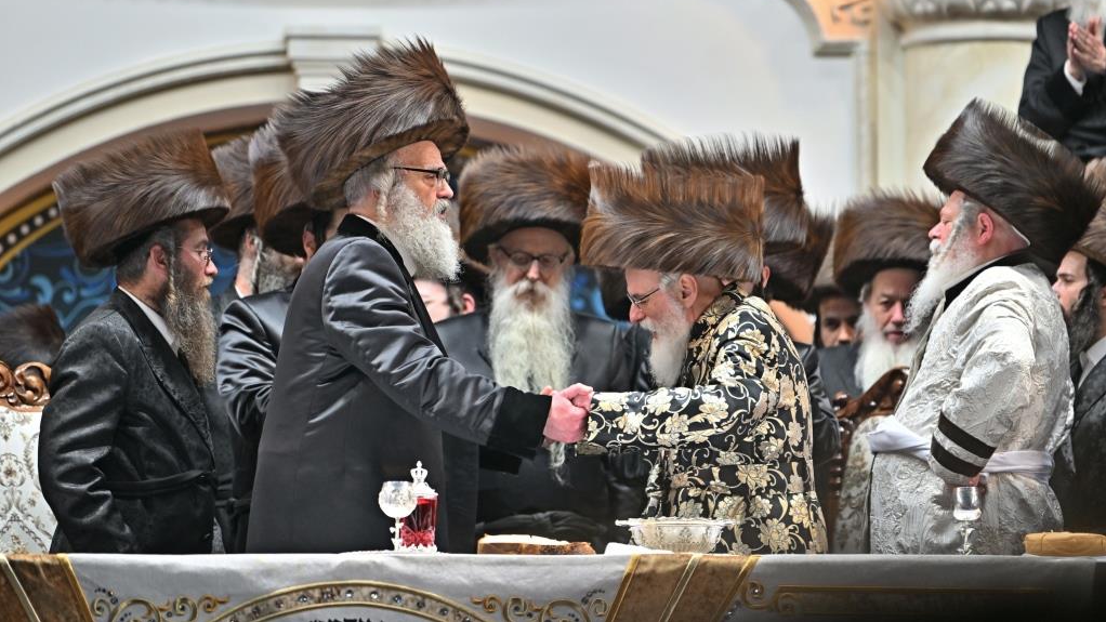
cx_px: 553
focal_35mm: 210
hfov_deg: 10.3
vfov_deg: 5.8
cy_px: 254
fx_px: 6159
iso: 640
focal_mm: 200
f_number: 2.8
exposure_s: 1/500
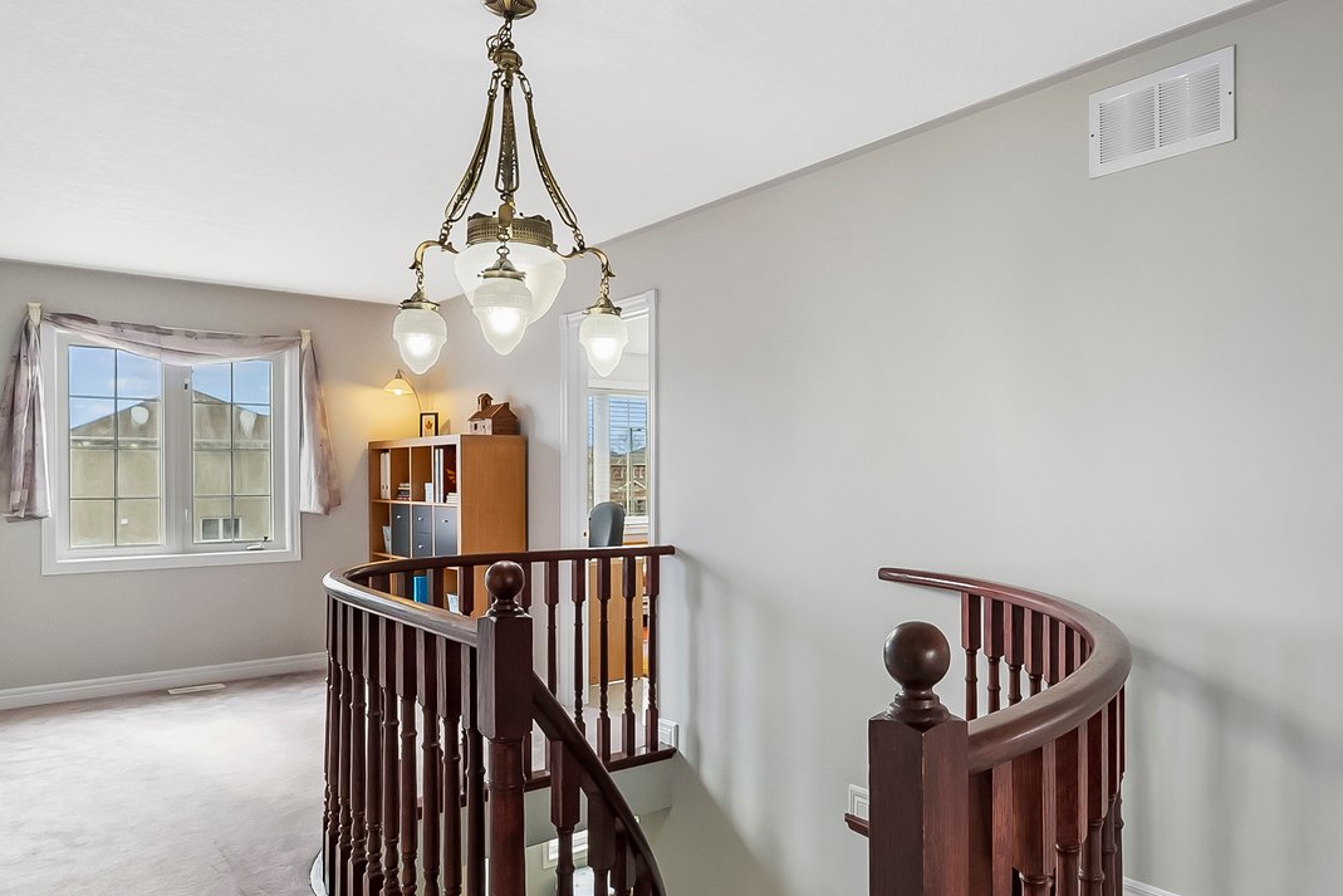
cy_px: 517
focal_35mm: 23
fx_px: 858
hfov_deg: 75.7
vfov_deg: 54.9
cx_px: 761
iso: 1600
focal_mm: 12
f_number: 5
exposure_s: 1/25
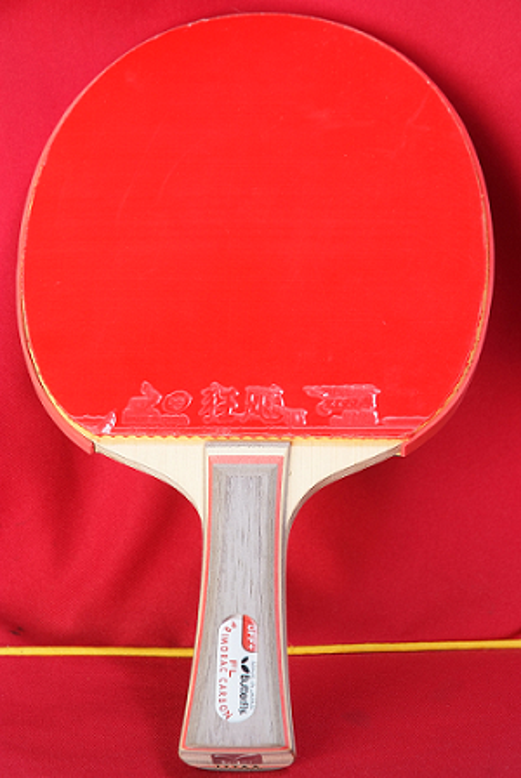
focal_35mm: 128
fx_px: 2770
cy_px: 389
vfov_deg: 16.0
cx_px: 260
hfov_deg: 10.7
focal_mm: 85
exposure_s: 1/125
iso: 100
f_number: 10
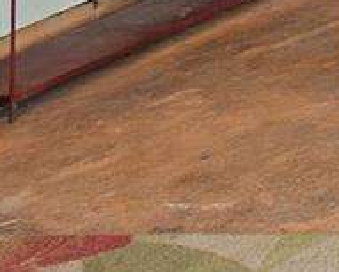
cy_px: -341
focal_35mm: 118
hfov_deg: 9.5
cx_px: 1179
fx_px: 1185
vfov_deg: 11.3
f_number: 10
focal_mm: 10
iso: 100
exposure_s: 1
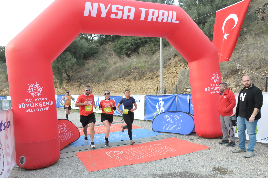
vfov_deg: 39.9
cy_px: 89
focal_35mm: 33
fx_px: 245
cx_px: 134
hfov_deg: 57.3
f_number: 8
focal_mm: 22
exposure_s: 1/400
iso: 1250
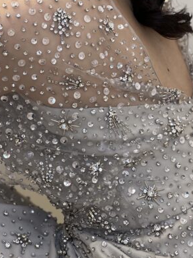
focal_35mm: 158
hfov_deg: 9.4
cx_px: 84
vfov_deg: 12.4
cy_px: 1
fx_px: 1176
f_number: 2.8
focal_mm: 9
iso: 125
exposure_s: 1/121
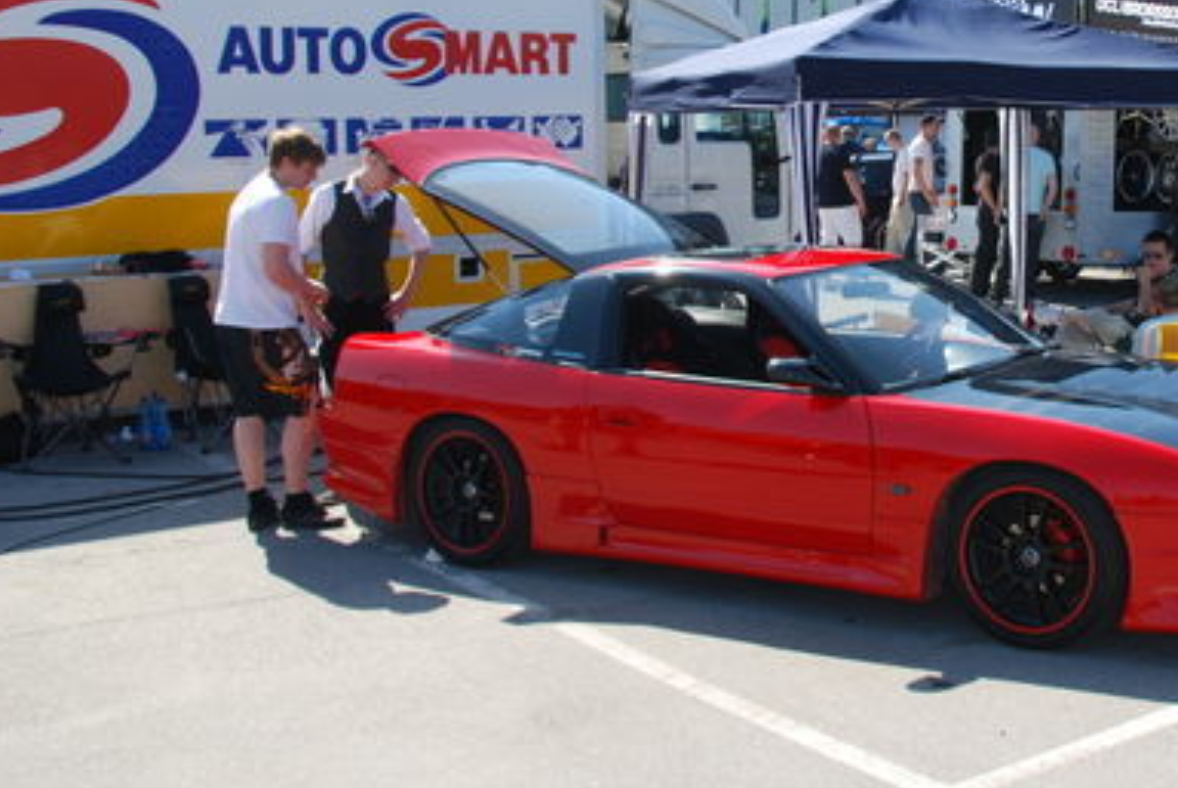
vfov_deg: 26.8
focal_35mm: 50
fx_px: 1638
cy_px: 224
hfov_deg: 38.1
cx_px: 942
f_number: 6.3
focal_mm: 20
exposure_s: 1/200
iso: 100
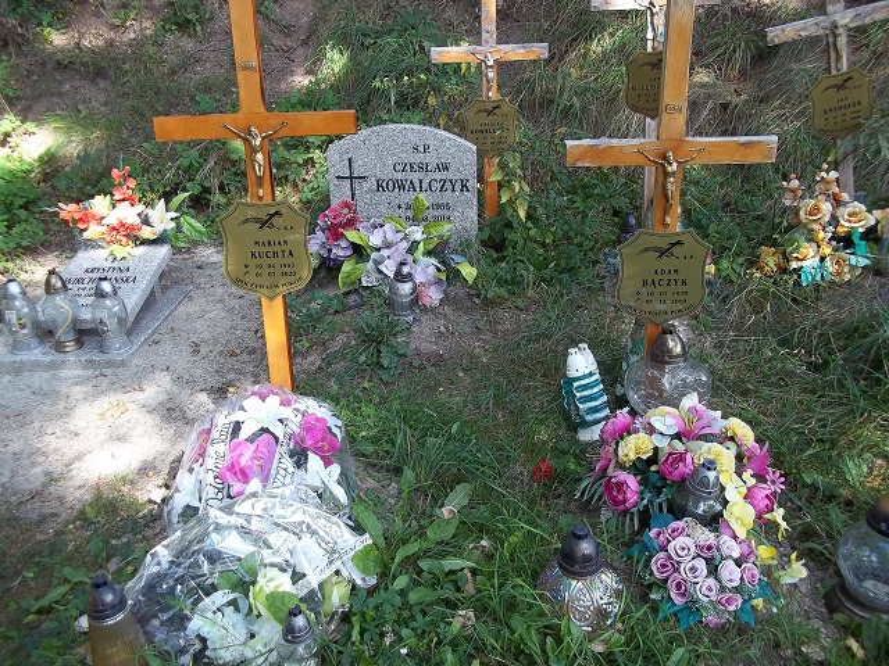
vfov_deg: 44.2
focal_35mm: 32
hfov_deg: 56.8
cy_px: 333
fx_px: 822
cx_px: 444
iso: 80
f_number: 2.9
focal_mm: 5.7
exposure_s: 1/125
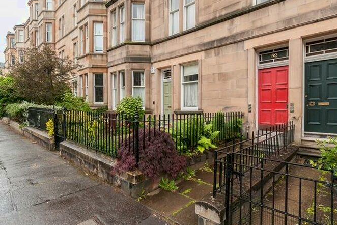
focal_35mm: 19
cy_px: 109
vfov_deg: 64.6
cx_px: 178
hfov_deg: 86.8
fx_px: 178
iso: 200
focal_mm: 12
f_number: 11
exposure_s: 1/50
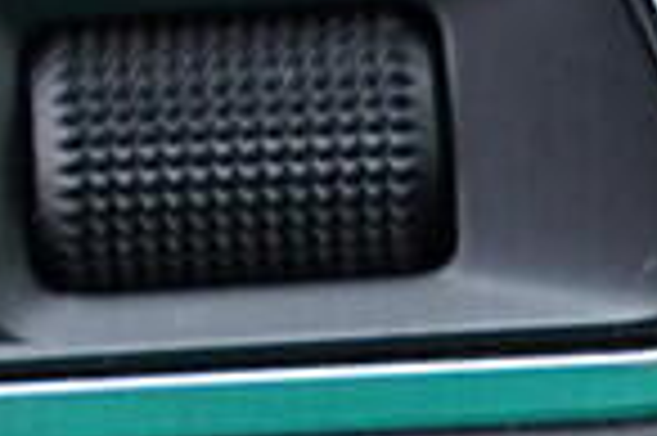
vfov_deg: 5.4
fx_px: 4612
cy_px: -106
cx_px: -220
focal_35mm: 253
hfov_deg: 8.0
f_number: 2.8
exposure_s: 1/40
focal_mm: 24
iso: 250
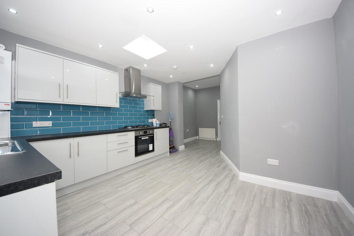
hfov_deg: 112.6
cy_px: 118
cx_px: 177
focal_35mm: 12
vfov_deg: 90.0
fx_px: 118
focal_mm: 8
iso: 800
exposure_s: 1/100
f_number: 5
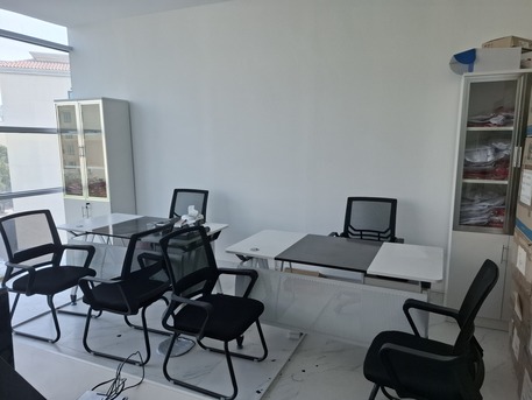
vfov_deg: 58.9
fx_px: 354
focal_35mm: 23
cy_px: 200
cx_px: 266
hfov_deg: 73.9
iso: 50
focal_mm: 5.54
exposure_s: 1/265
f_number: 1.8
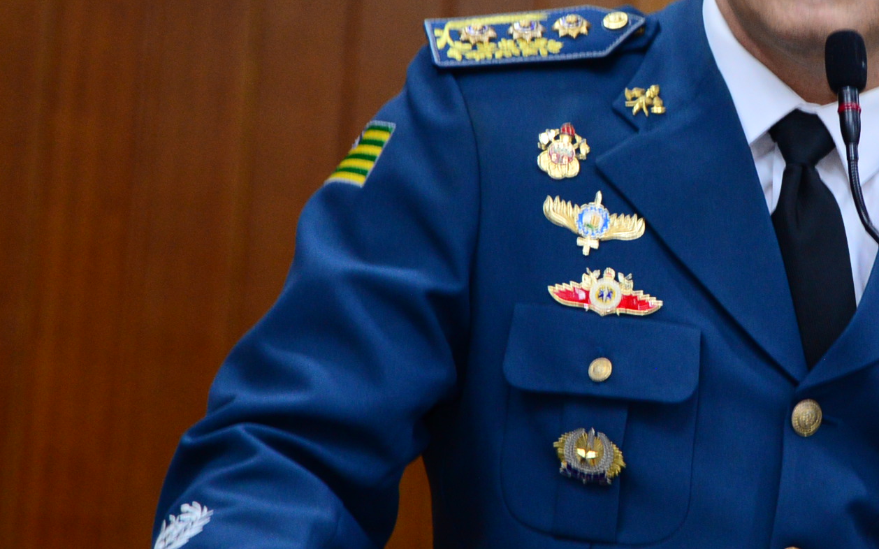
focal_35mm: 256
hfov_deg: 8.2
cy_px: 140
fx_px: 6132
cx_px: 844
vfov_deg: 5.1
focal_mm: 105
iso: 1600
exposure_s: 1/60
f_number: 4
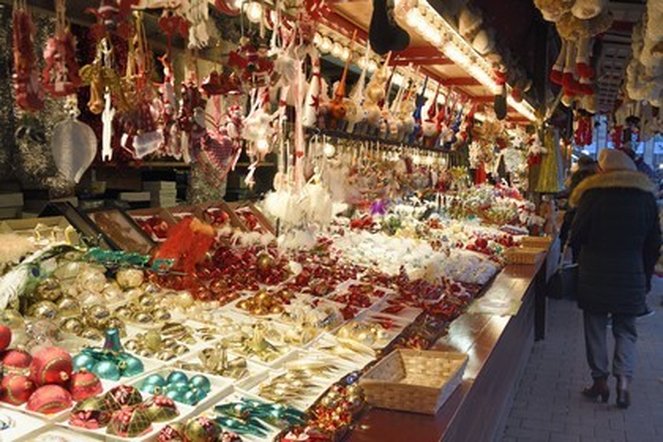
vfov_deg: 36.9
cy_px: 221
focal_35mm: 36
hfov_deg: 53.1
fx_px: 663
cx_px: 332
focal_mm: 36
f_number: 9
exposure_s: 1/60
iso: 800
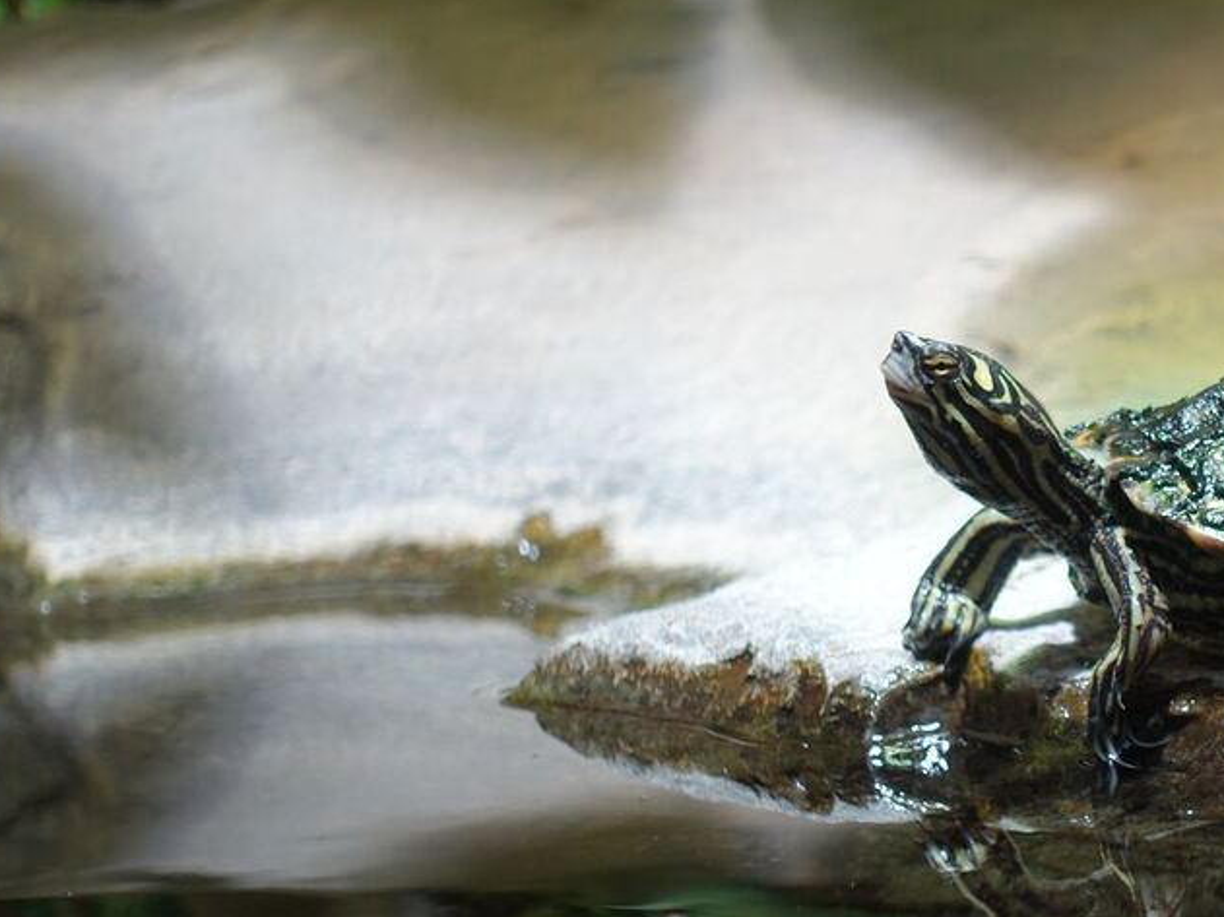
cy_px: 642
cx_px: 1077
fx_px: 4525
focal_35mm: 128
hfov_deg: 15.2
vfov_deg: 11.6
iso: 200
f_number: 3.2
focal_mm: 25.7
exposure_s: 1/100
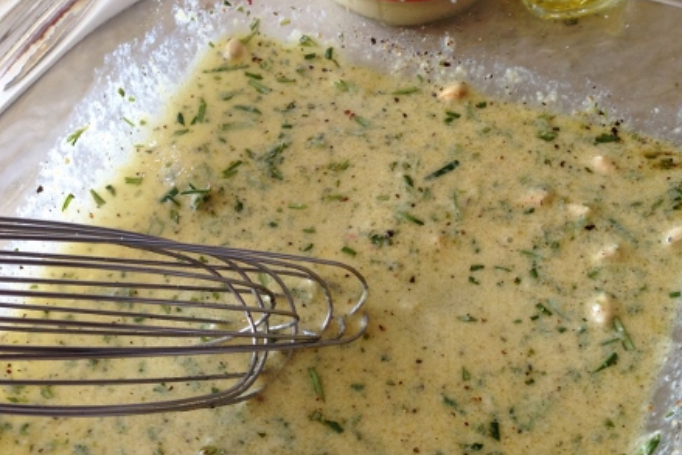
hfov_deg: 39.3
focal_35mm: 50
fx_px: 947
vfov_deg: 26.9
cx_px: 430
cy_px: 286
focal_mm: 4.12
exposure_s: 1/40
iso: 64
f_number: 2.4
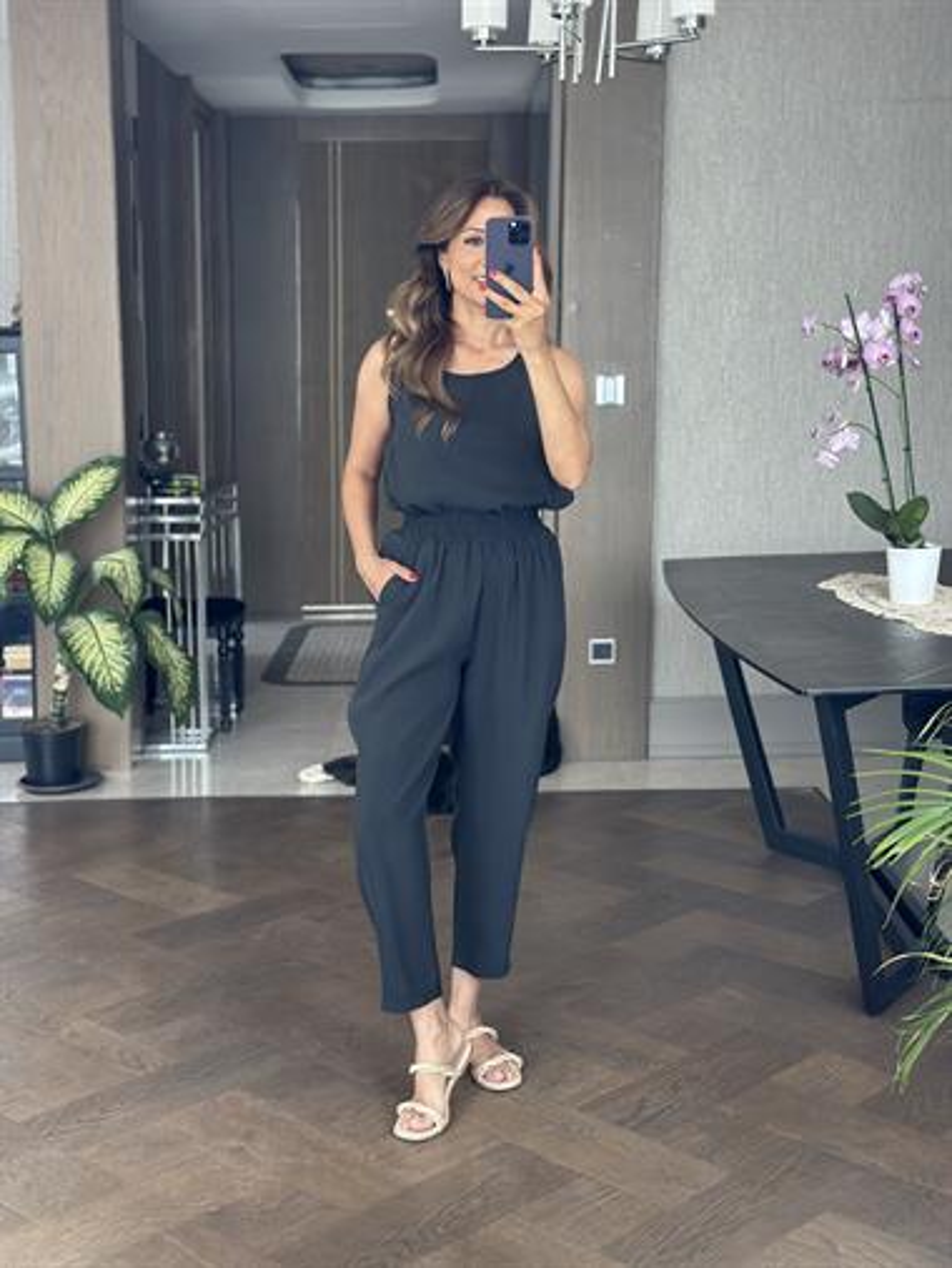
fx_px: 1759
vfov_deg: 39.6
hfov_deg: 30.3
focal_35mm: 48
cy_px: 634
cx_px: 476
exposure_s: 1/128
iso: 125
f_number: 1.78
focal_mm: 6.86
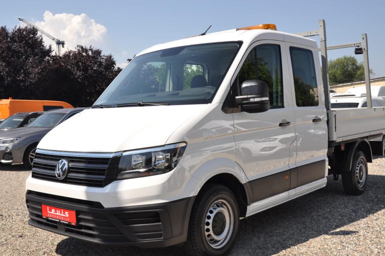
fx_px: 422
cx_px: 202
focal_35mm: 40
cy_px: 133
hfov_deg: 49.0
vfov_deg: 33.7
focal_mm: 25
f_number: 10
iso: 500
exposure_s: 1/400
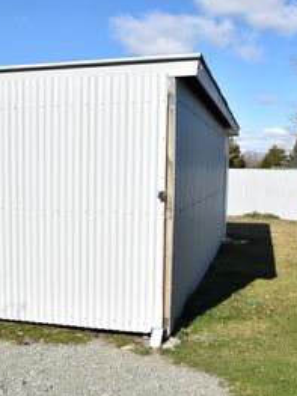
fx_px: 502
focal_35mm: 44
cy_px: 228
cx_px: 137
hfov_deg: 32.9
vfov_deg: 43.0
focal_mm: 17
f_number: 11
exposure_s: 1/500
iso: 200
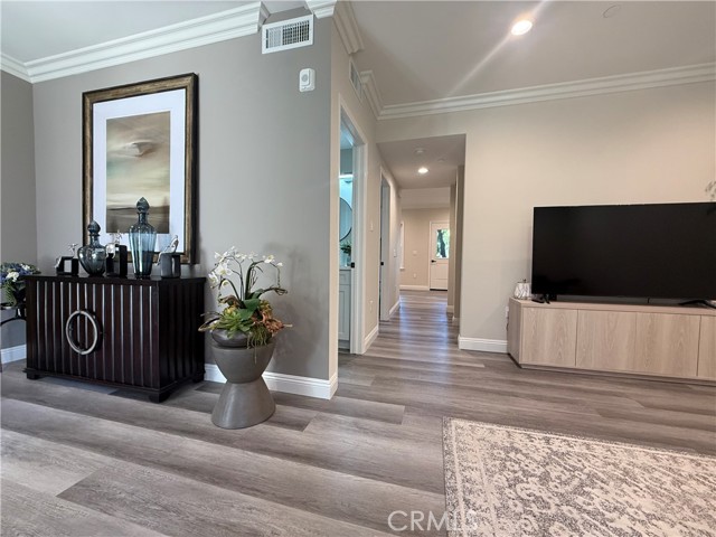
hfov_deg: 102.1
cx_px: 358
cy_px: 268
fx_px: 290
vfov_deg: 85.7
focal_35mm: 14
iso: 400
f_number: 2.2
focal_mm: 2.22
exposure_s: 1/120
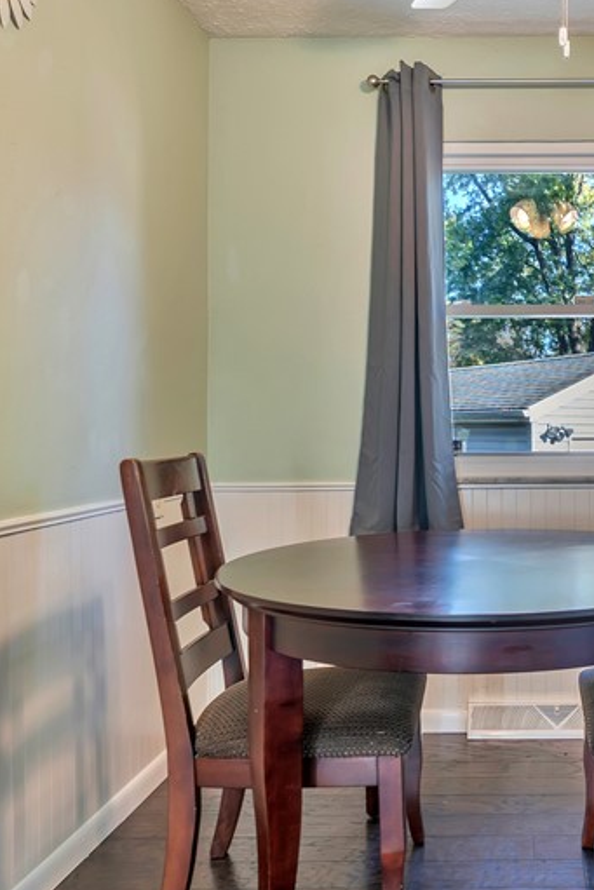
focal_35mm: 34
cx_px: 524
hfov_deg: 36.7
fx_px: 841
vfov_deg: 55.7
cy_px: 397
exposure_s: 1/40
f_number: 4
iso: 400
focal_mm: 16
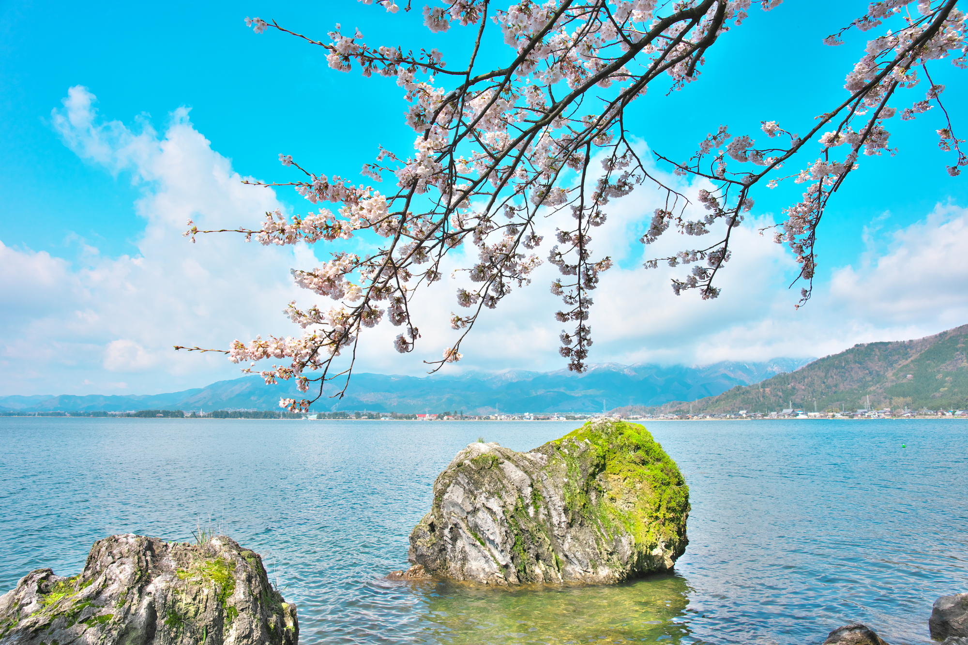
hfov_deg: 73.7
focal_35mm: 24
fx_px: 645
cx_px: 484
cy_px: 322
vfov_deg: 53.1
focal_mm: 24
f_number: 8
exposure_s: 1/320
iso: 100
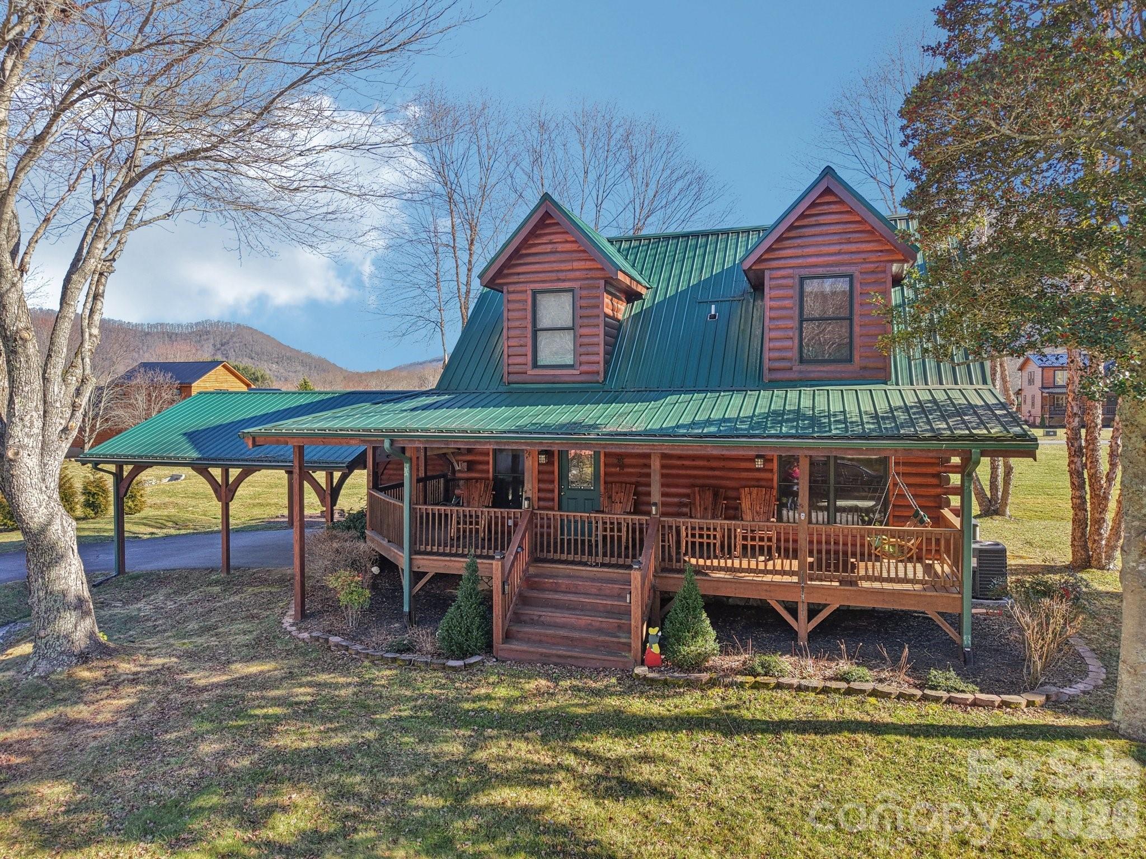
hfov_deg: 71.6
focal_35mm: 24
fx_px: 795
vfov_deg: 56.8
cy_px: 430
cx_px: 573
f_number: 1.8
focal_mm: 8.7
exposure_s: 1/800
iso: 100
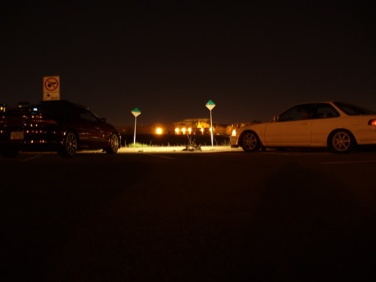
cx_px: 188
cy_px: 141
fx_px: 402
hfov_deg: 50.1
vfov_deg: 38.7
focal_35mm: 37
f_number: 2.8
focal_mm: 6.1
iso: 80
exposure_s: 4
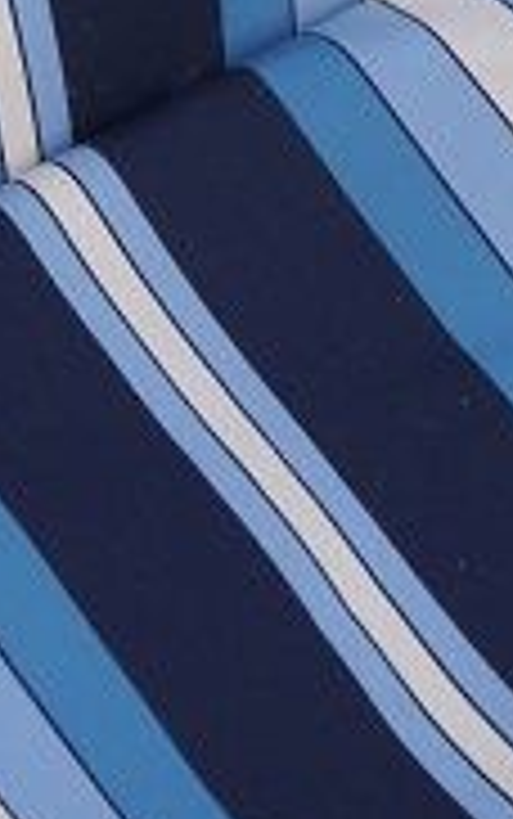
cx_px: 560
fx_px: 5517
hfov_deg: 5.3
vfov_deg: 8.5
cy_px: 317
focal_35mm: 247
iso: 100
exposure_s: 1/200
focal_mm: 30
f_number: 6.3
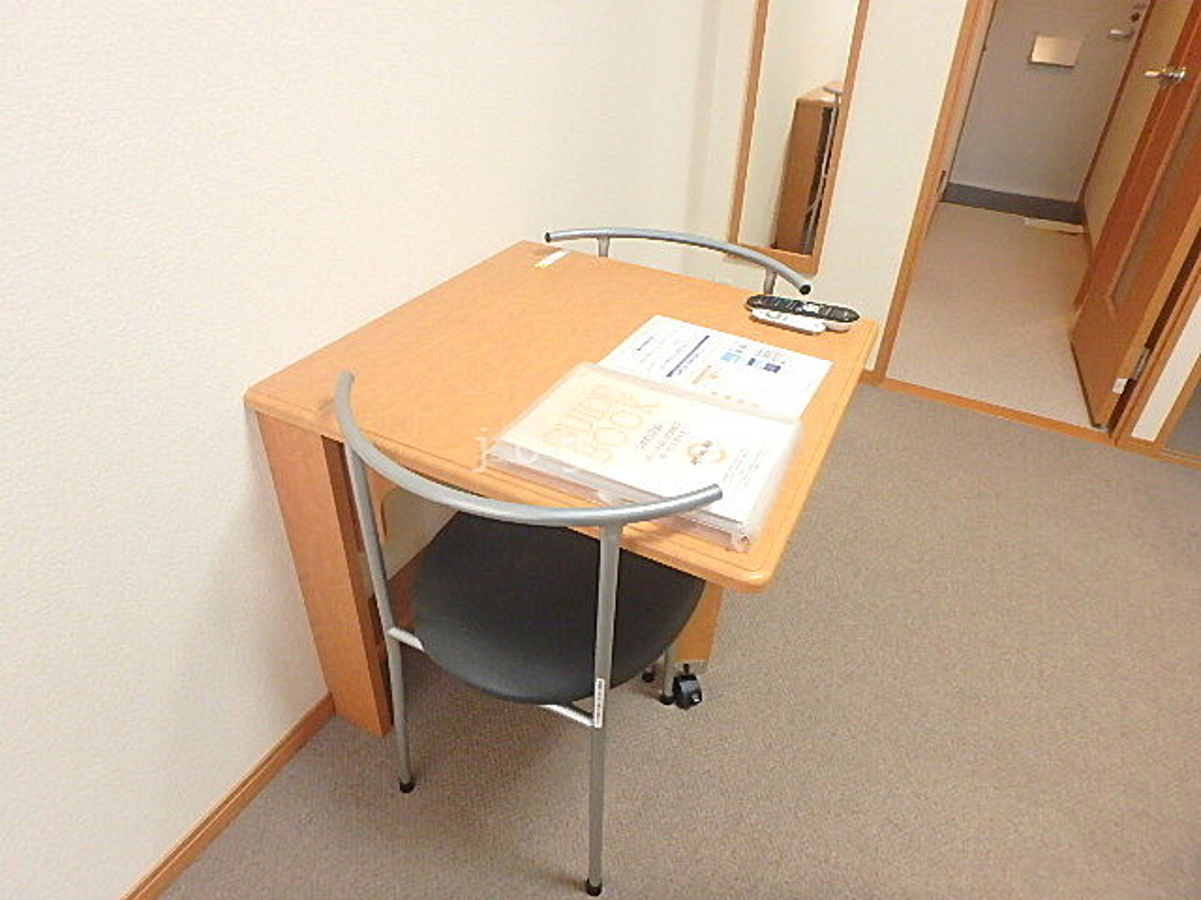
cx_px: 600
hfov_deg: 79.0
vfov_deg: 63.4
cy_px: 450
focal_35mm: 21
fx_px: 729
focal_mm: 3.7
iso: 640
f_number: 3.5
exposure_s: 1/30
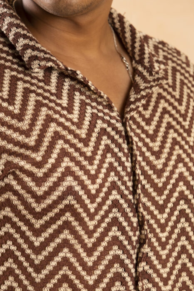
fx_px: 1252
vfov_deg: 13.2
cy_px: 183
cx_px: 101
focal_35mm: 155
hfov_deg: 8.9
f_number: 4
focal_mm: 80
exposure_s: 1/100
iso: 320
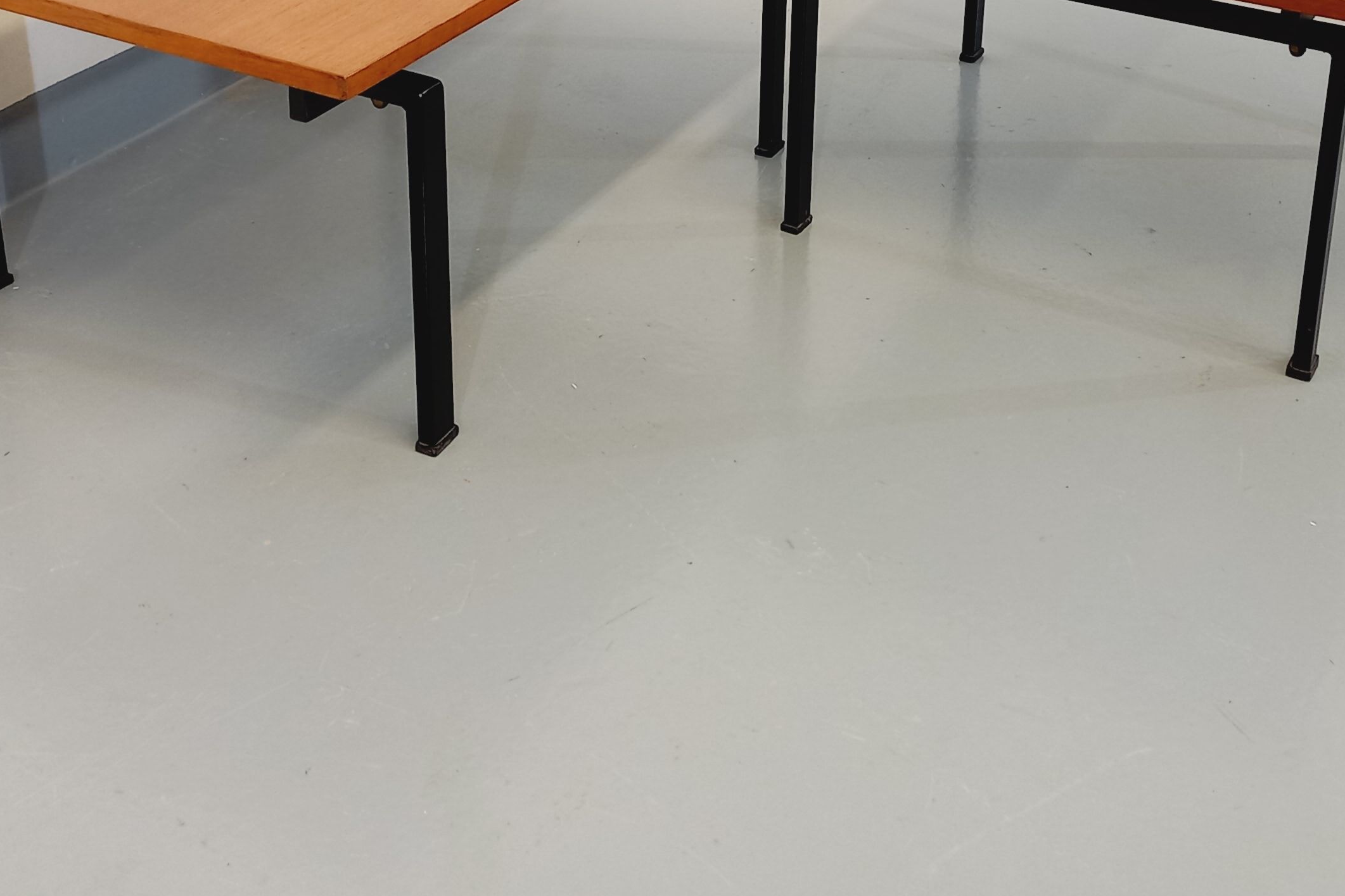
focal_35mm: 49
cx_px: 736
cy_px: 18
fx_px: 1830
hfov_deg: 40.3
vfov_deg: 26.2
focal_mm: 4.65
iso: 200
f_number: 1.8
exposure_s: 1/49
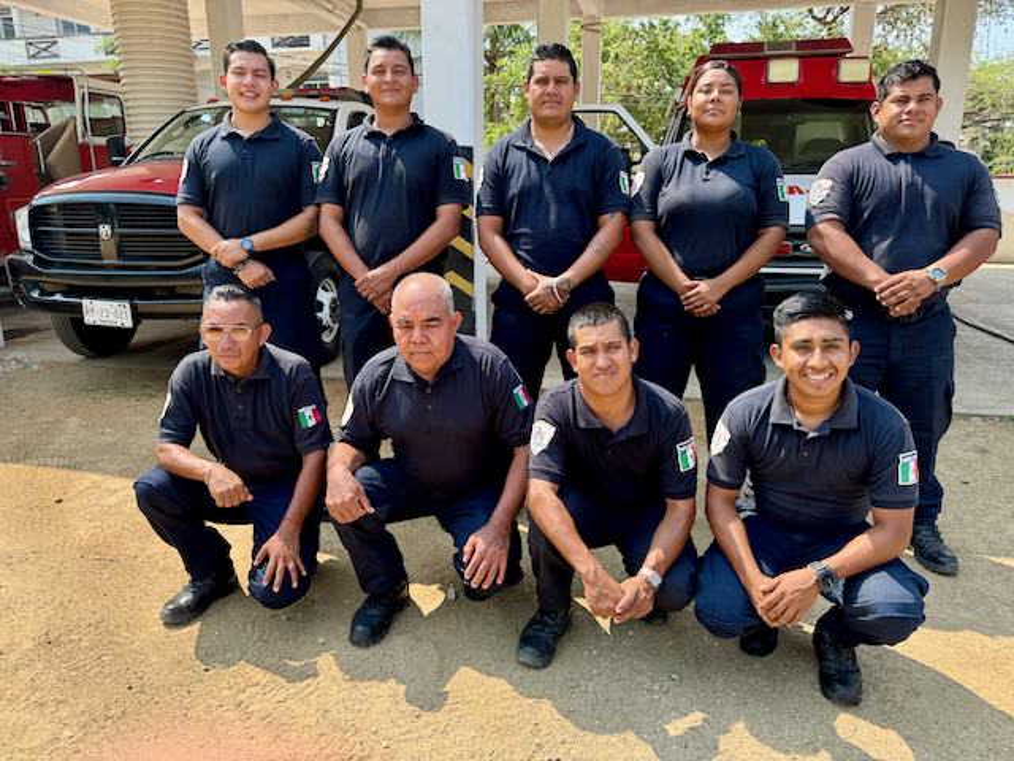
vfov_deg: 56.8
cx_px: 507
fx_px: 703
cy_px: 380
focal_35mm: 24
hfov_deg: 71.6
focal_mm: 6.86
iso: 80
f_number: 1.78
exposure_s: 1/1042
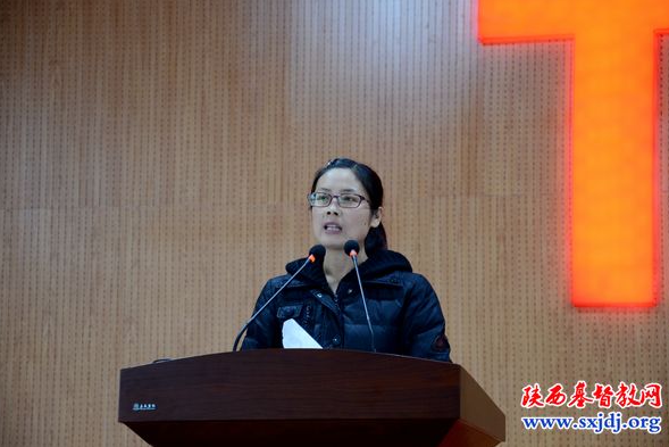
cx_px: 335
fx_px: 2407
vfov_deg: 10.6
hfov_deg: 15.8
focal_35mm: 130
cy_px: 224
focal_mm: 85
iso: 1000
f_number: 5.6
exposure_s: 1/25
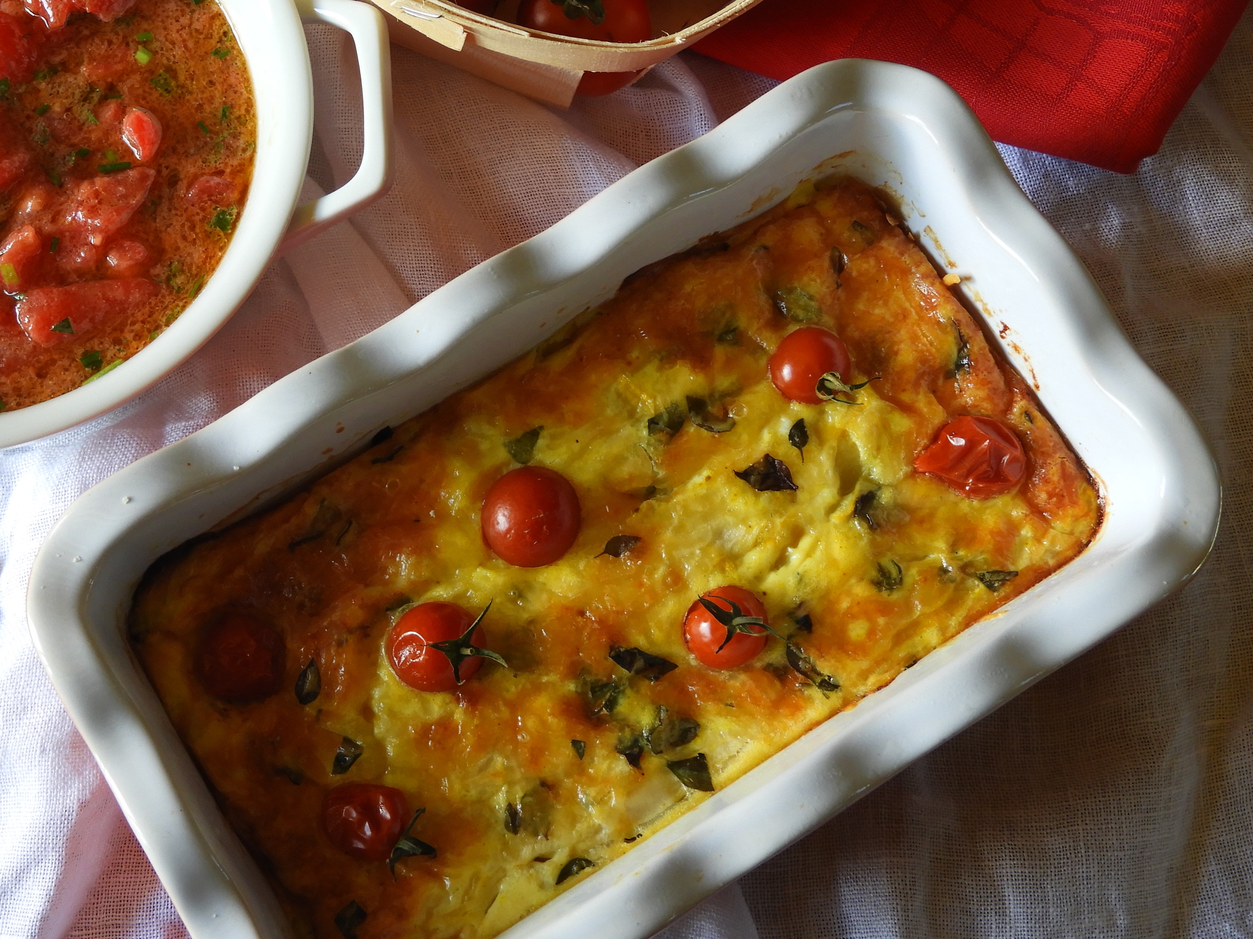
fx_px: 1629
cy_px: 470
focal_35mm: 45
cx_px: 626
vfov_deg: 32.2
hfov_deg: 42.1
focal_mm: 8.1
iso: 110
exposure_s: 1/30
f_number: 4
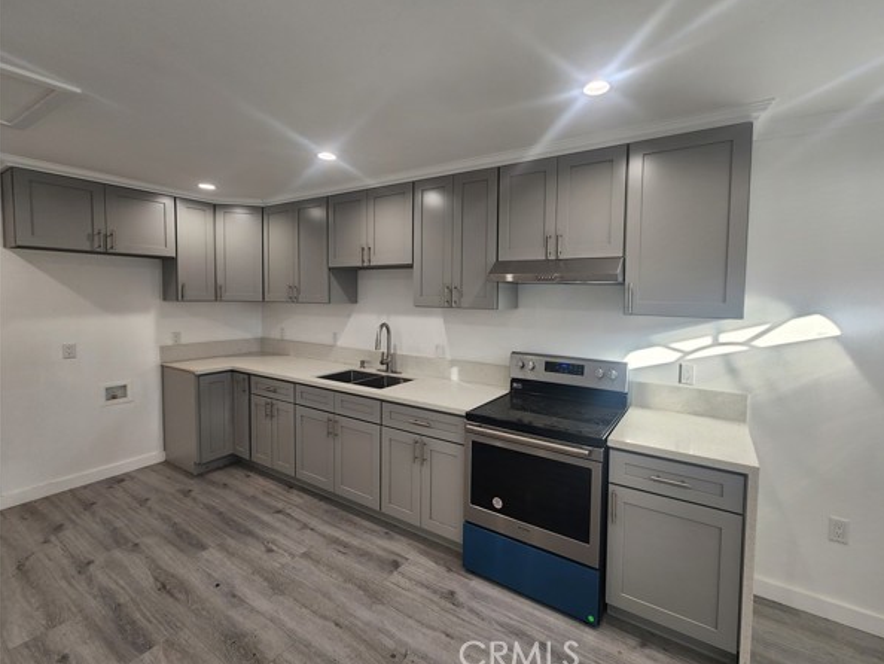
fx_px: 358
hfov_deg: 101.9
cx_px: 475
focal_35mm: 14
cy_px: 319
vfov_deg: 85.7
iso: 64
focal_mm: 2.2
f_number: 2.2
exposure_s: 1/60
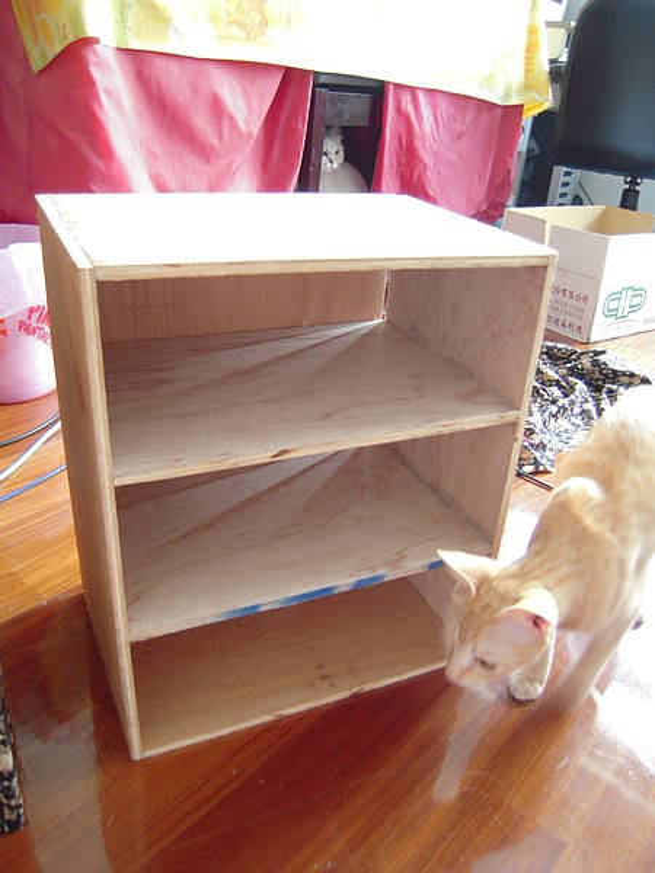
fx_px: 706
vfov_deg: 63.4
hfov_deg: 49.7
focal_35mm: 28
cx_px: 328
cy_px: 436
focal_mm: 5
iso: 400
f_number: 2.7
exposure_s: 1/15
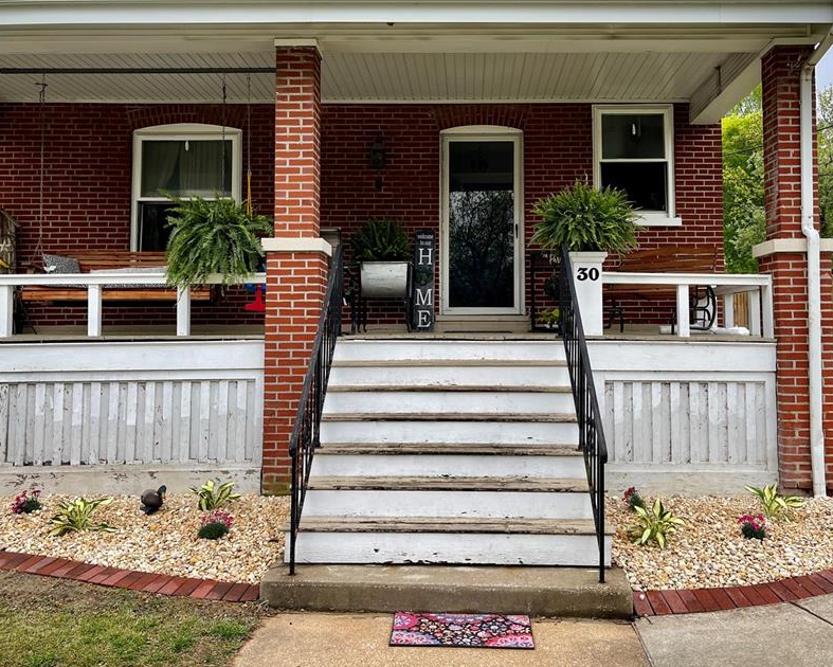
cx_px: 447
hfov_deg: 54.2
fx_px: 814
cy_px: 295
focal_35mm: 33
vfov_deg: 44.5
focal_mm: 5.1
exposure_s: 1/291
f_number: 1.6
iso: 32
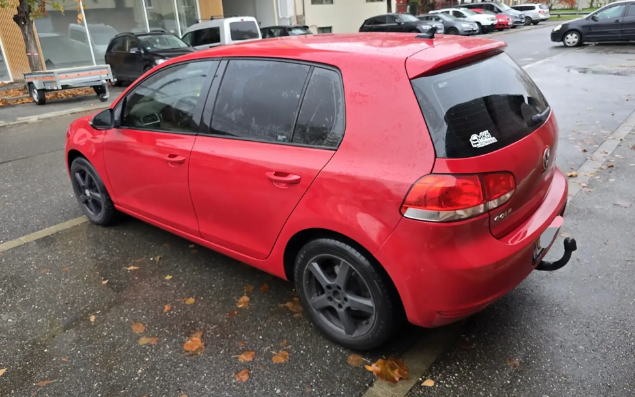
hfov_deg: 72.5
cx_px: 310
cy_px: 183
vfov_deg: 49.2
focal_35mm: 25
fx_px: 433
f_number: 1.7
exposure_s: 1/182
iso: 40
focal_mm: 6.3
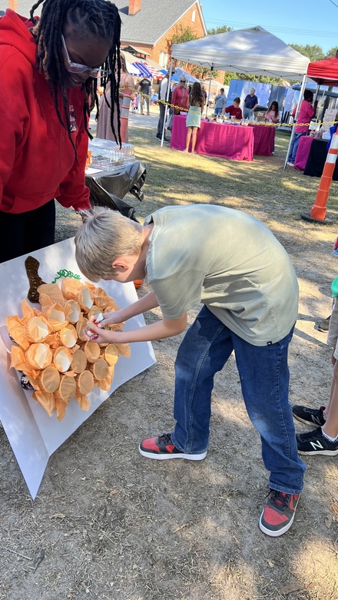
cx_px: 184
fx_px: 462
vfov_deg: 66.0
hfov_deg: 40.2
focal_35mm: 29
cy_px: 296
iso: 50
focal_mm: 5.7
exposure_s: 1/448
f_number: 1.5
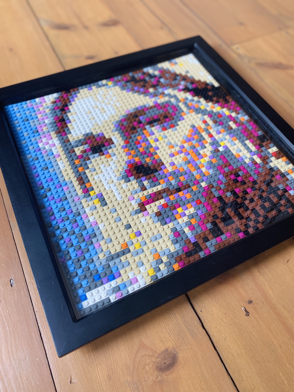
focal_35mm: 26
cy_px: 196
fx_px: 294
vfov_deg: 67.3
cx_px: 147
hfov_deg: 53.1
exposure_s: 1/108
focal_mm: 4.25
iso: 125
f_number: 1.8
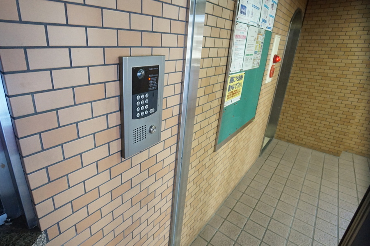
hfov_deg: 89.1
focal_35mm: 18
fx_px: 185
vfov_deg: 67.3
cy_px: 118
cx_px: 152
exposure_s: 1/60
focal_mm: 10
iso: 3200
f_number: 4
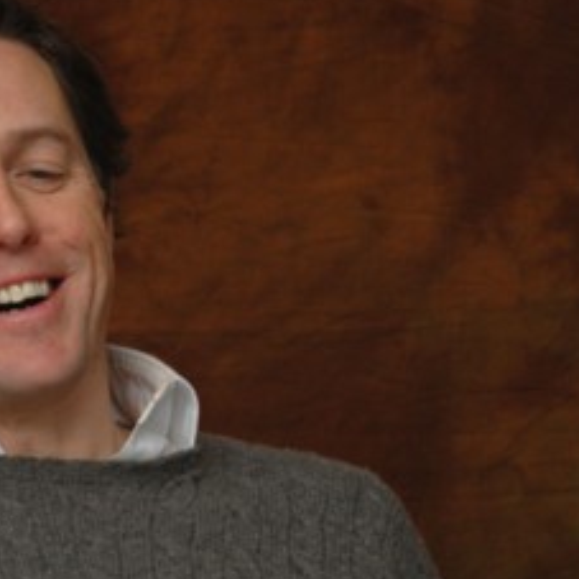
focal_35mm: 224
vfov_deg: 7.8
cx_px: 222
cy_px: 279
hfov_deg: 7.8
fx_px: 4239
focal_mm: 100
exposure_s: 1/1250
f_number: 10
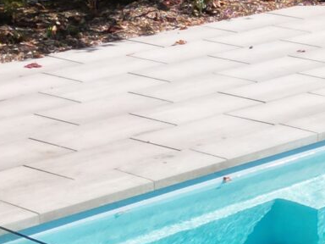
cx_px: 370
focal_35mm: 160
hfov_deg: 12.1
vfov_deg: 9.2
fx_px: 1502
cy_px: 220
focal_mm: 6.72
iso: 120
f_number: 1.7
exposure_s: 1/2500
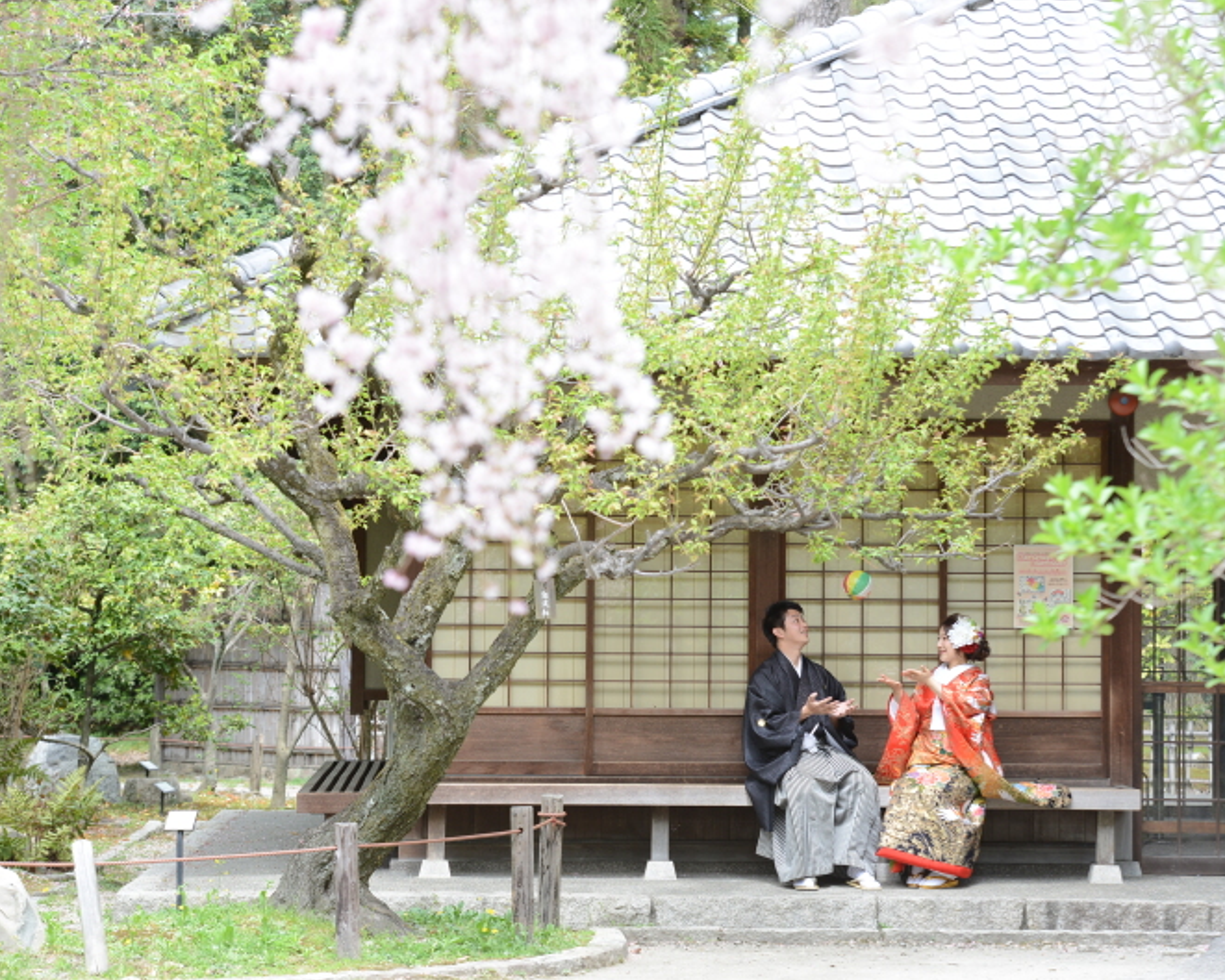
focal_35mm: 125
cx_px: 630
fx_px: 4533
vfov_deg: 12.3
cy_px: 493
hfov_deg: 15.4
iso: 400
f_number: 5.6
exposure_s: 1/320
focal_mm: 110
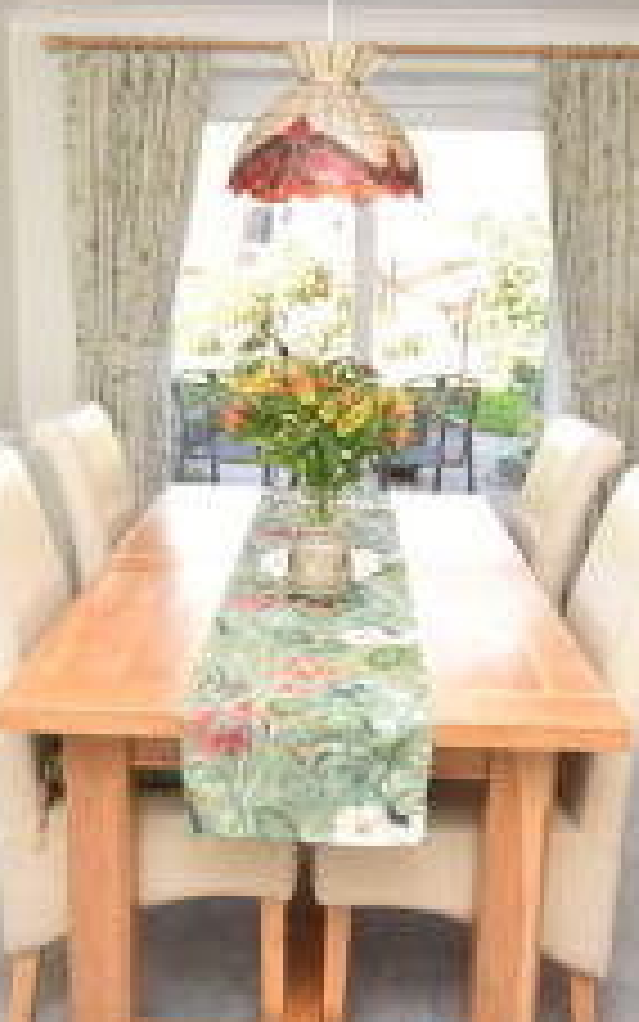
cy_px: 430
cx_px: 320
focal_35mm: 32
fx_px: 891
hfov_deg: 39.5
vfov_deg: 59.3
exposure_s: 1/200
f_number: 5
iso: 720
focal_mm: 10
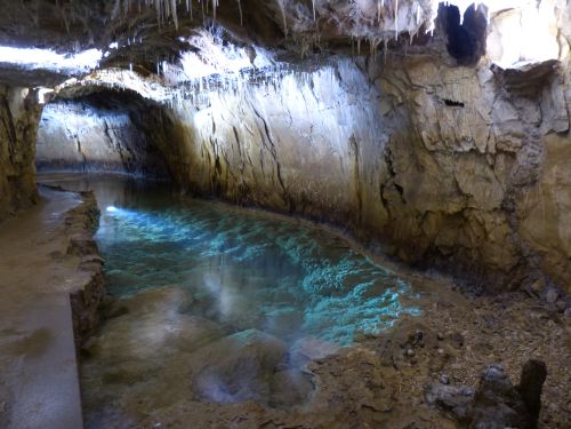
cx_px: 286
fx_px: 412
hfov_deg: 69.4
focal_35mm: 25
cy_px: 214
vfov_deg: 54.9
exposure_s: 1/2
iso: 200
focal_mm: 4.5
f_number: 2.8
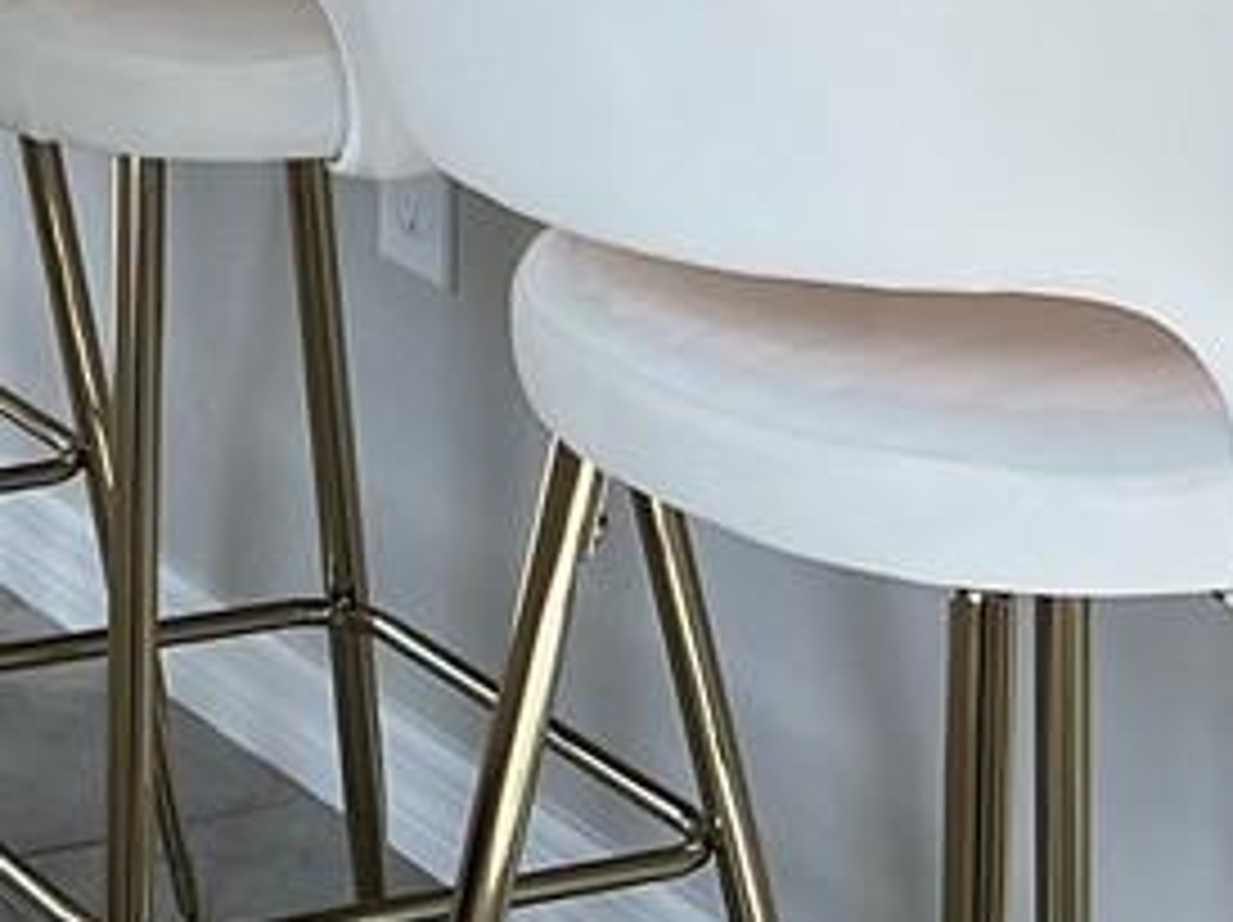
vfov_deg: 9.0
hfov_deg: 12.3
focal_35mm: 152
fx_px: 5409
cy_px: -1138
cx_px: -720
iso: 40
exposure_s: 1/234
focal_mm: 5.7
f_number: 1.5
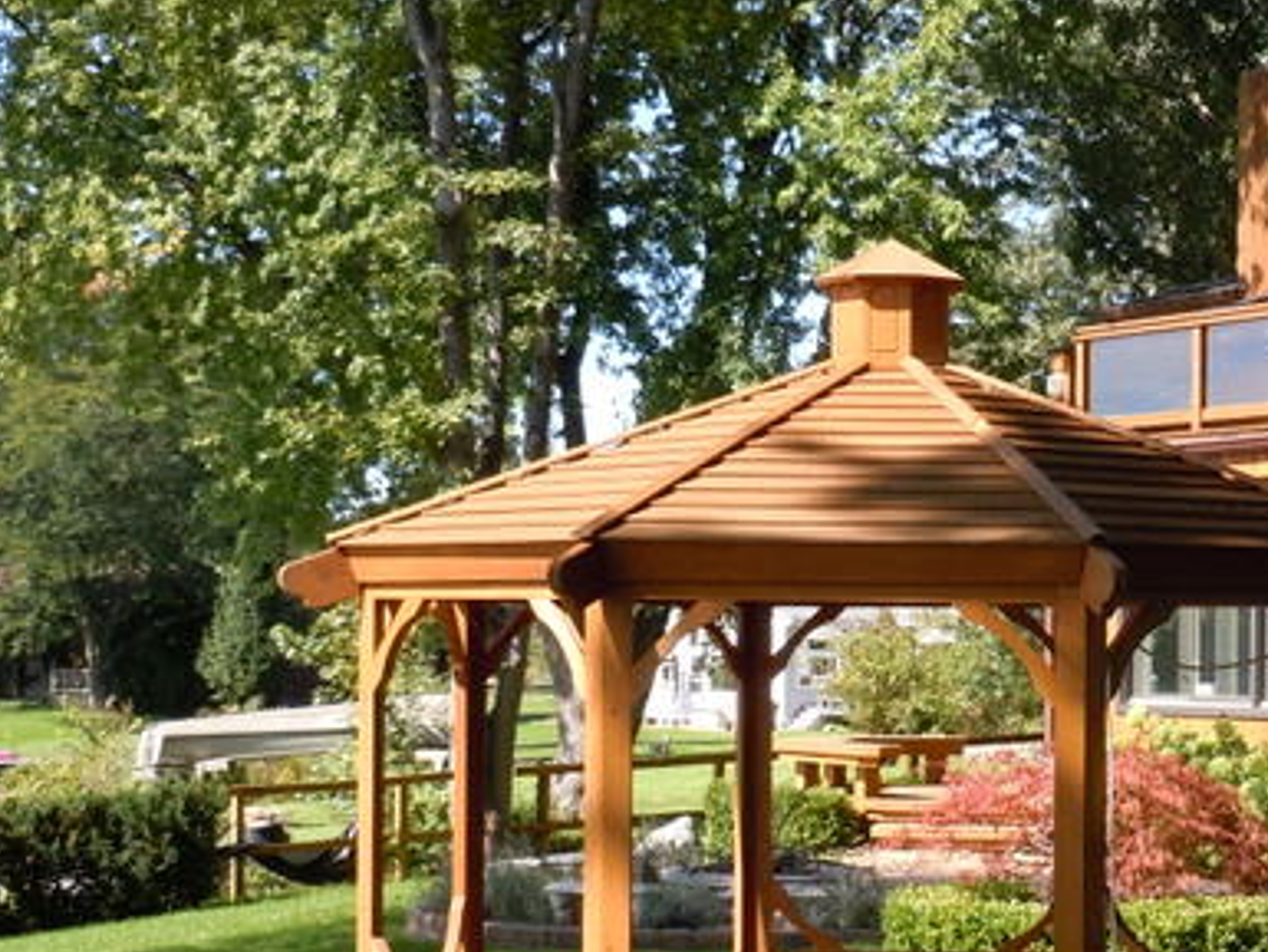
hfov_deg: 23.9
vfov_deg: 18.2
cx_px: 922
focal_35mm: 81
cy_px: 560
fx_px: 2968
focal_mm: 6.9
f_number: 4.3
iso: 100
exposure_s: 1/200
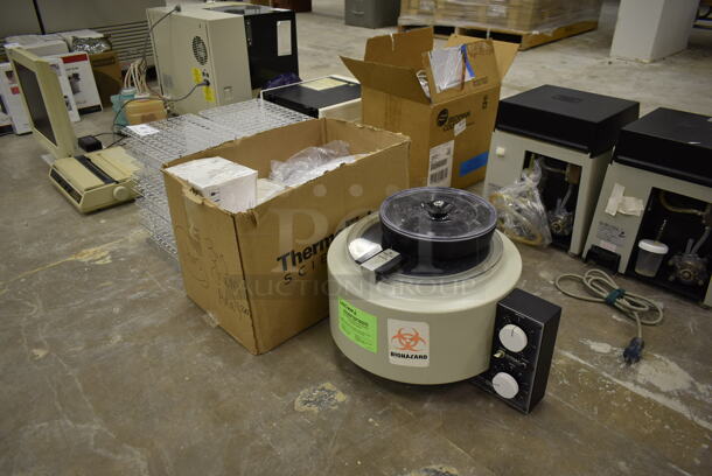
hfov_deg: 67.3
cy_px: 238
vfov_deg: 48.0
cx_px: 356
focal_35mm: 27
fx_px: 534
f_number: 3.5
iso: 250
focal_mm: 18
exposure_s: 1/30
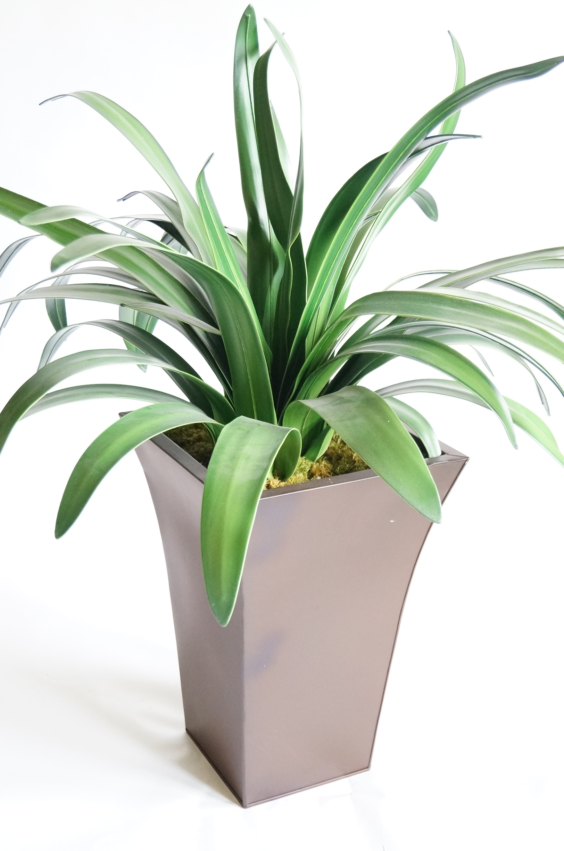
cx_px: 282
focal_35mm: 52
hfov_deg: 25.7
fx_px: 1238
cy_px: 426
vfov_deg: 37.9
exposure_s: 1/60
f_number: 4.5
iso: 2000
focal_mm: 35
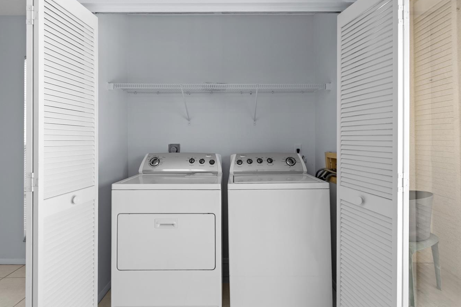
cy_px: 147
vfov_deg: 67.3
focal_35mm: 18
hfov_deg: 90.0
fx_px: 230
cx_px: 230
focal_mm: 10
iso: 100
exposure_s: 1/6
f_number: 7.1
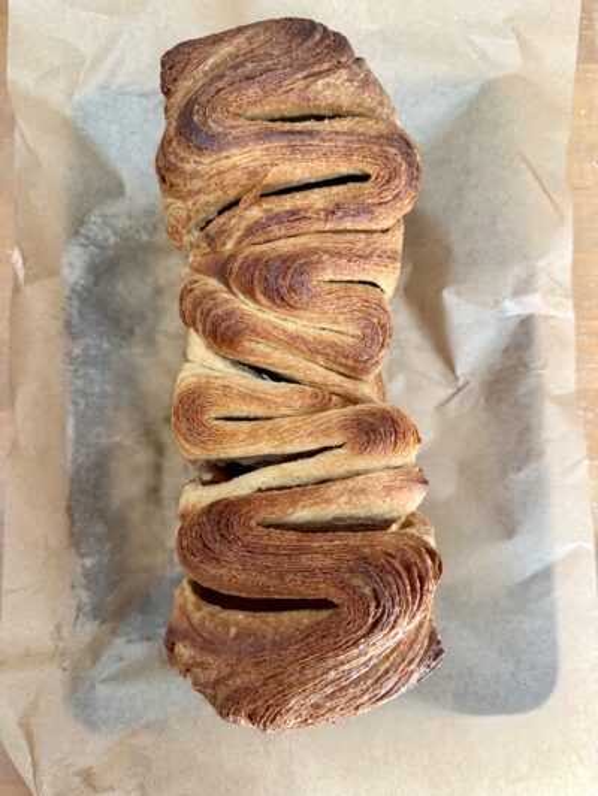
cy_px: 398
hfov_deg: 56.8
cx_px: 299
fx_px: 553
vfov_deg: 71.6
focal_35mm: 24
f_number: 1.78
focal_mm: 6.76
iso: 320
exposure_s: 1/60
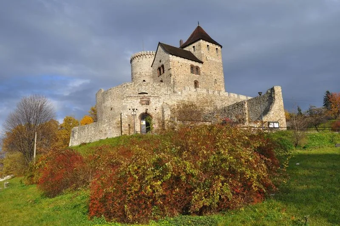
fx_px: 325
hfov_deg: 55.2
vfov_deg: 38.3
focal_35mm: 34
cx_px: 170
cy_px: 113
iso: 200
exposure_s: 1/320
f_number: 9
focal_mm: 23
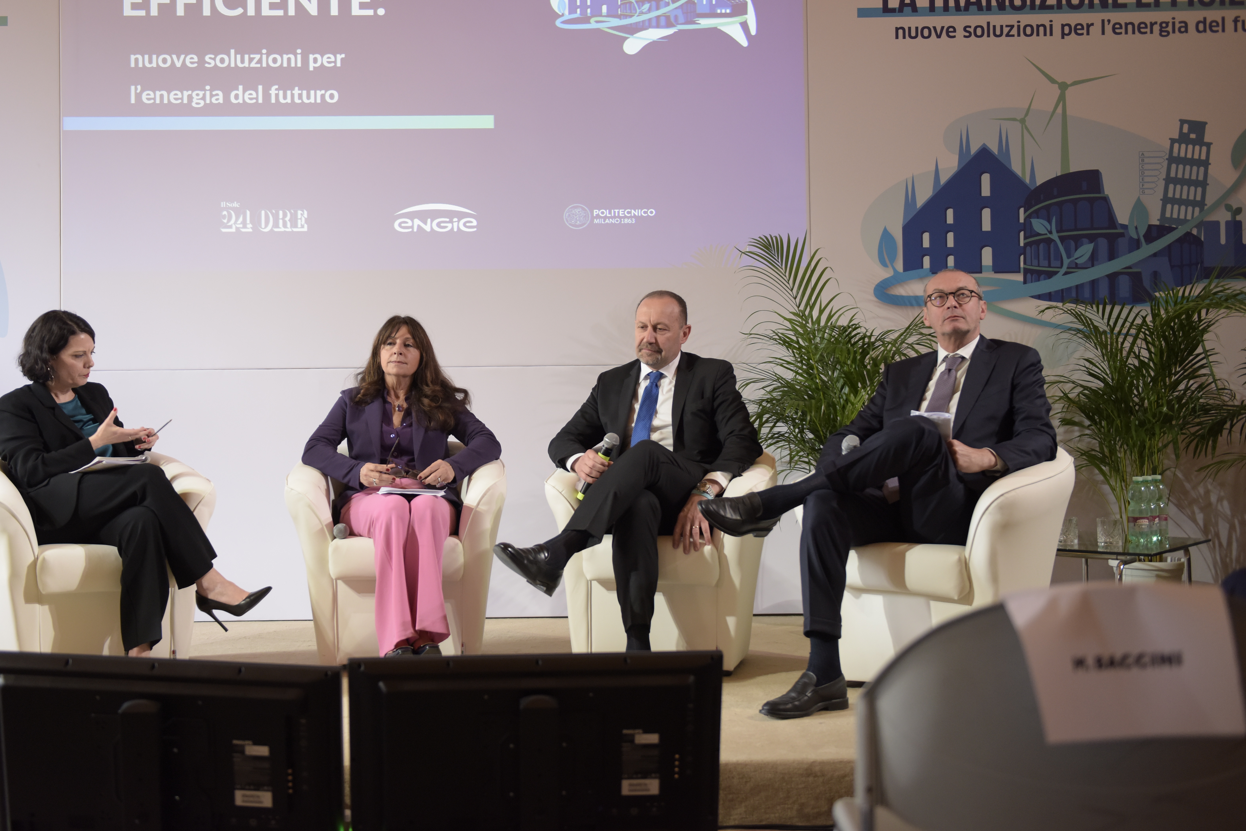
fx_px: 1454
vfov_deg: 31.9
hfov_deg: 46.2
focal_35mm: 42
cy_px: 373
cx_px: 528
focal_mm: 36
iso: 1250
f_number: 2.8
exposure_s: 1/125
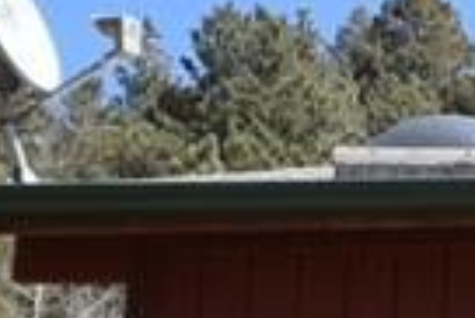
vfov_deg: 5.5
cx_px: 1516
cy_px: 433
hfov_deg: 7.2
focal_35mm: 248
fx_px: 3276
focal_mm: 22
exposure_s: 1/250
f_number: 8
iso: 200
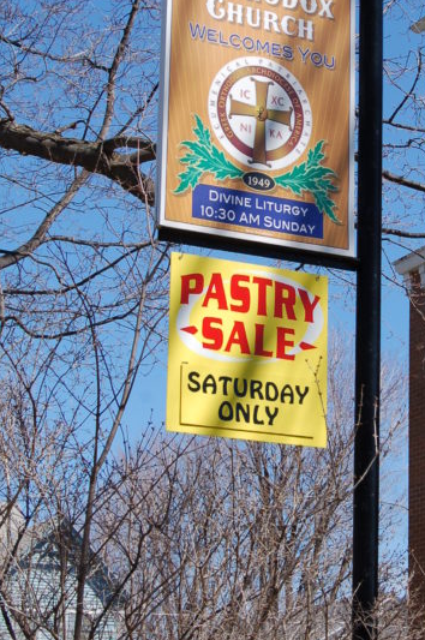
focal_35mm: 105
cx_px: 342
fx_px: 1864
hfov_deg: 12.9
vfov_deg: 19.4
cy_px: 220
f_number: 9
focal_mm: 38
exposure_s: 1/320
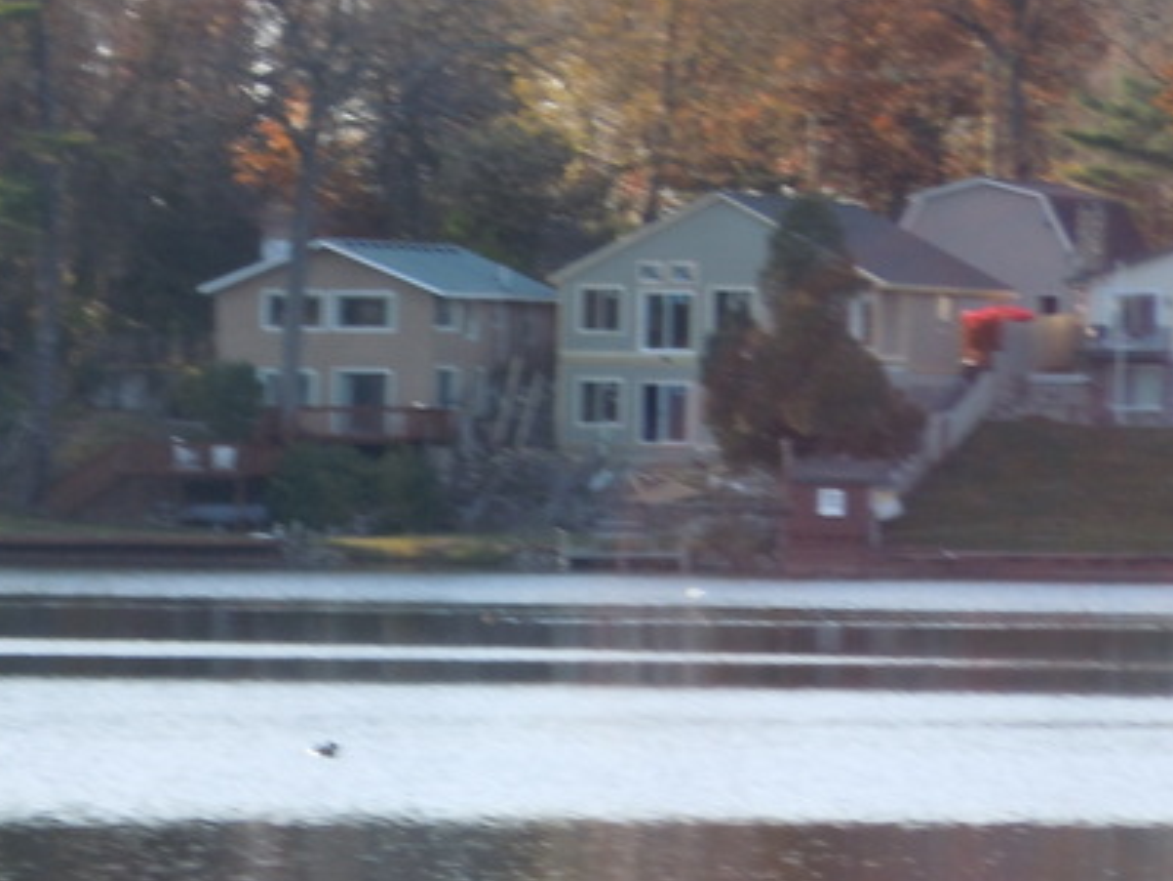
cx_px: 143
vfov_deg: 3.8
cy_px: 457
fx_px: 13253
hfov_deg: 5.1
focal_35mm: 391
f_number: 5.6
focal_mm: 35
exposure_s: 1/200
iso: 160
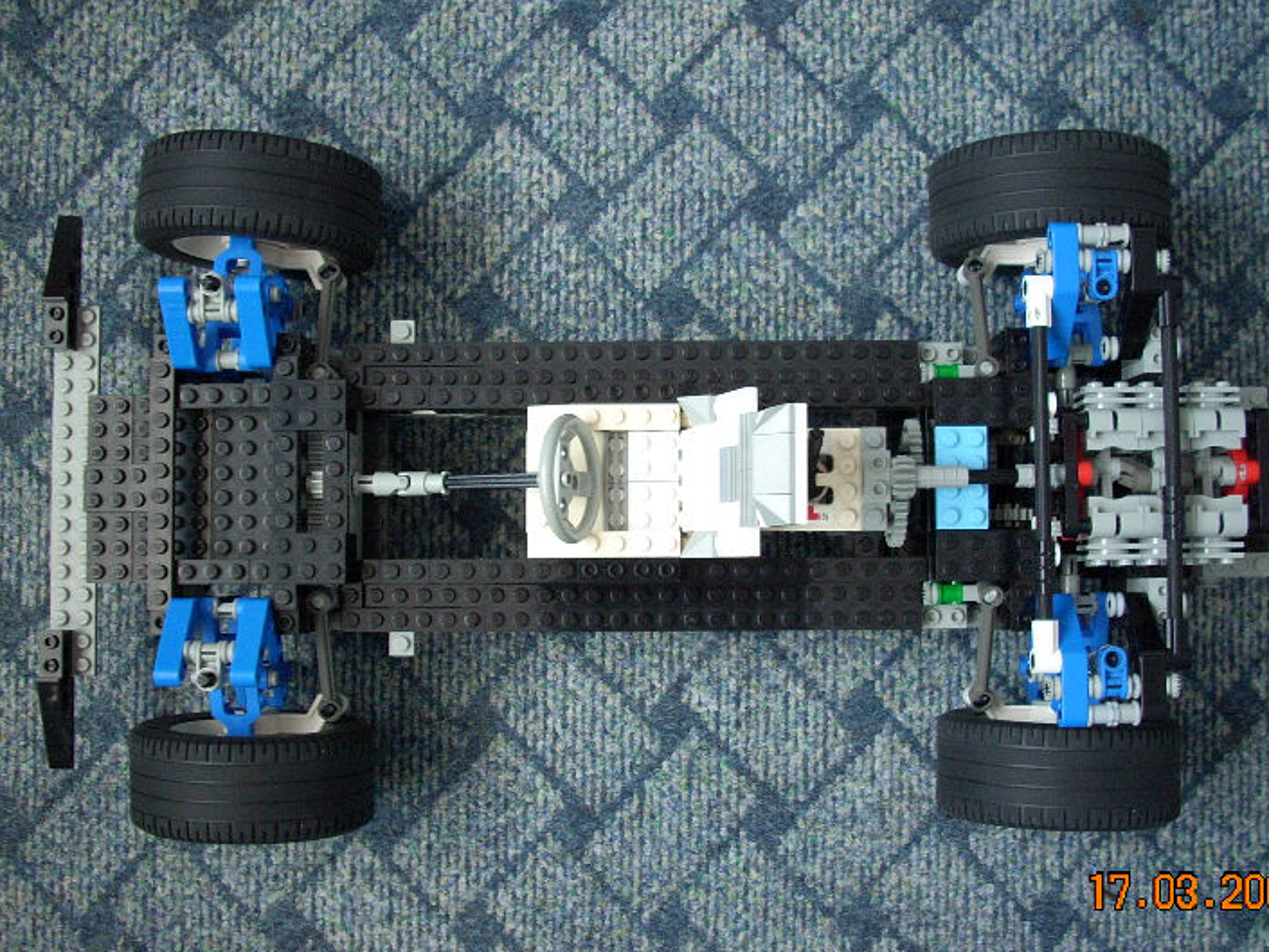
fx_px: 1540
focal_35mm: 42
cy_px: 464
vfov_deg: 34.4
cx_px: 652
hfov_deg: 44.8
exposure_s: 1/5
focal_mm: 6.2
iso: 200
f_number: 2.8
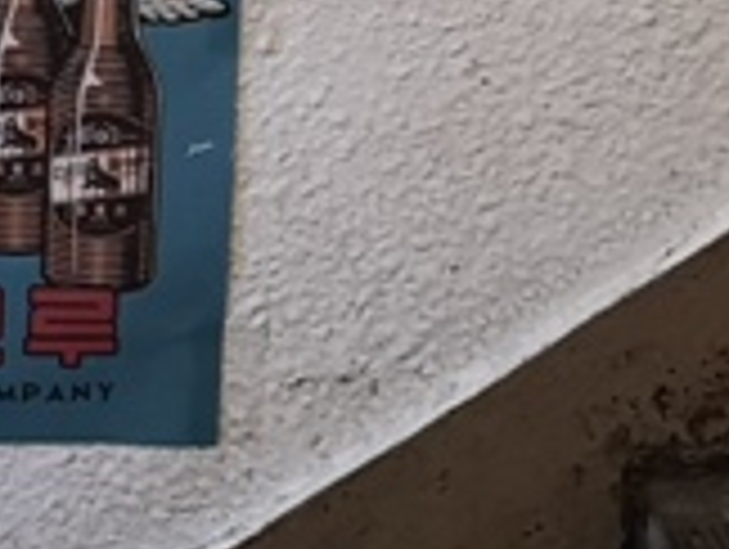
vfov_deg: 10.3
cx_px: -153
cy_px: -531
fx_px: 2805
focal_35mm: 133
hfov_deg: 14.3
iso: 640
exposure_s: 1/25
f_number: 1.8
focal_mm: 3.95
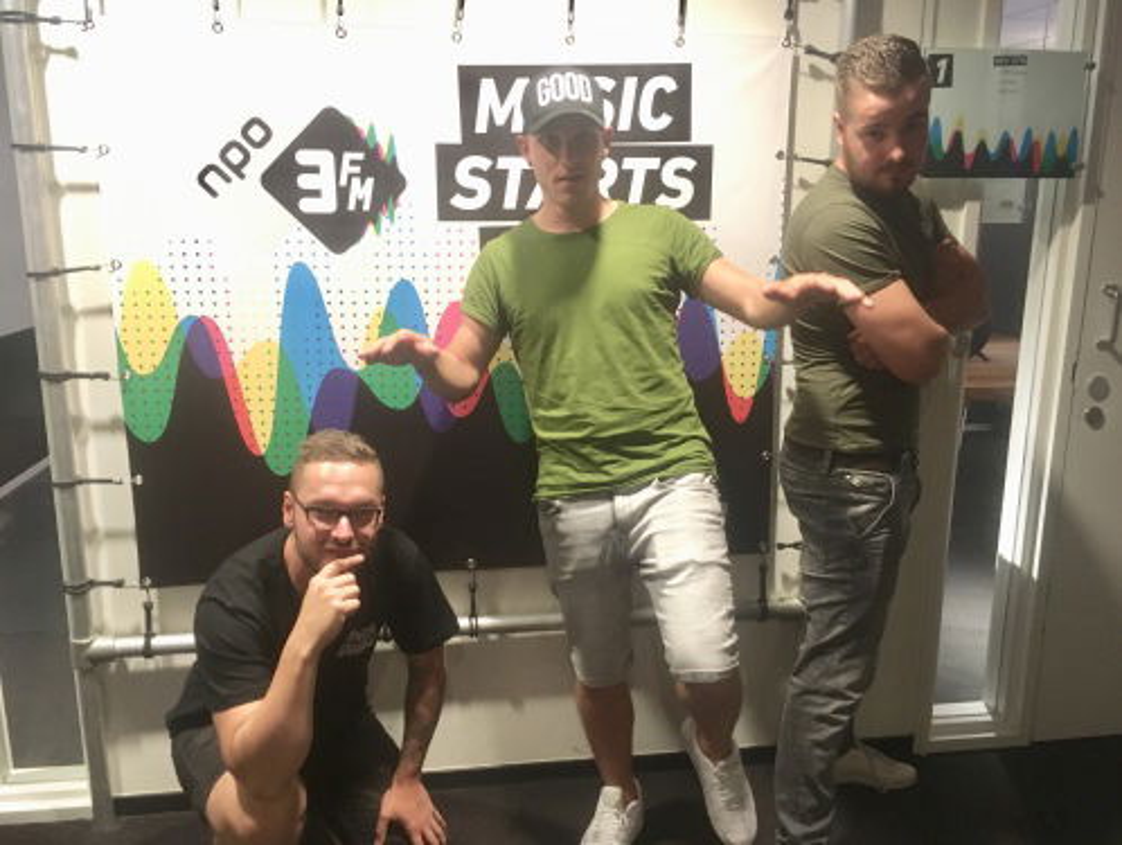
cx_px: 561
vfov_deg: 48.3
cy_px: 422
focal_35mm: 29
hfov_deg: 61.6
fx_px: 941
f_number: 2.2
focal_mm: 4.15
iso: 400
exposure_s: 1/17
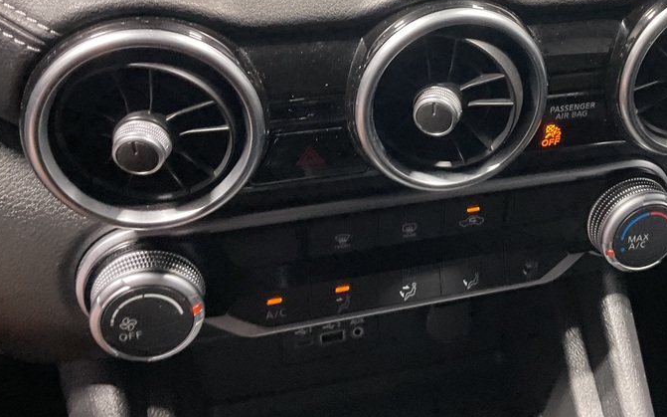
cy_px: 92
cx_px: 447
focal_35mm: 44
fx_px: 800
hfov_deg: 44.6
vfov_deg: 28.6
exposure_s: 1/50
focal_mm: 3
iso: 160
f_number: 1.8
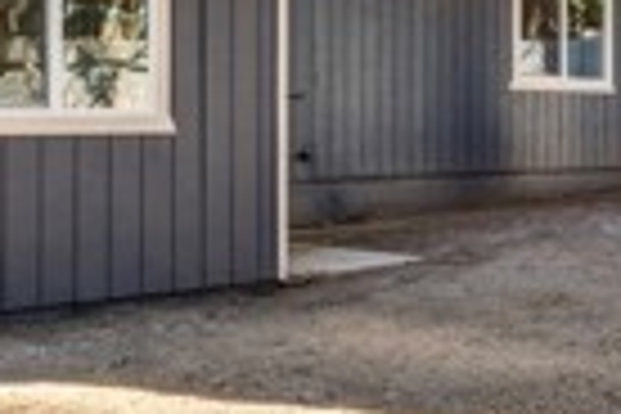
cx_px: 382
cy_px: 133
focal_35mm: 75
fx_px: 1292
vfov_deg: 18.1
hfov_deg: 26.9
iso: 100
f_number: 22
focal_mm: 16.2
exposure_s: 1/6
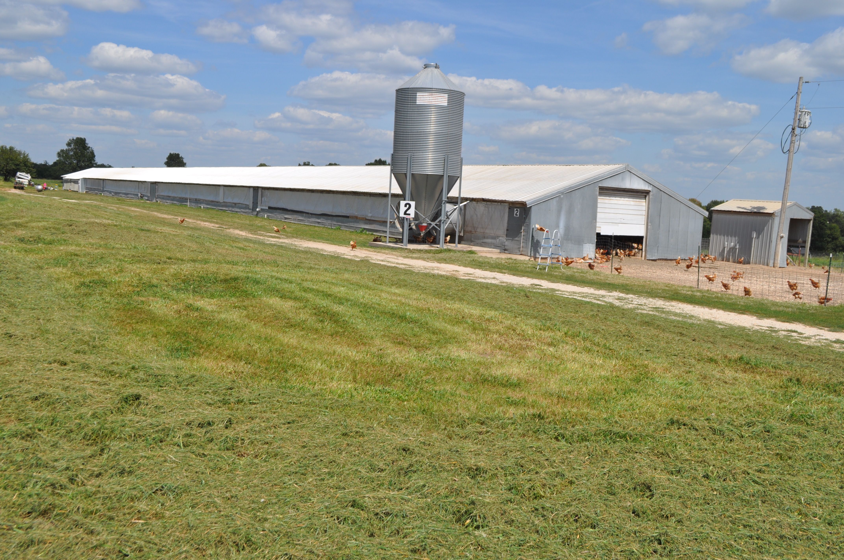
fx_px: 843
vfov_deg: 36.8
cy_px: 280
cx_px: 422
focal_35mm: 36
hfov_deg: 53.2
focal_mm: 24
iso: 200
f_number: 10
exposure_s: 1/500
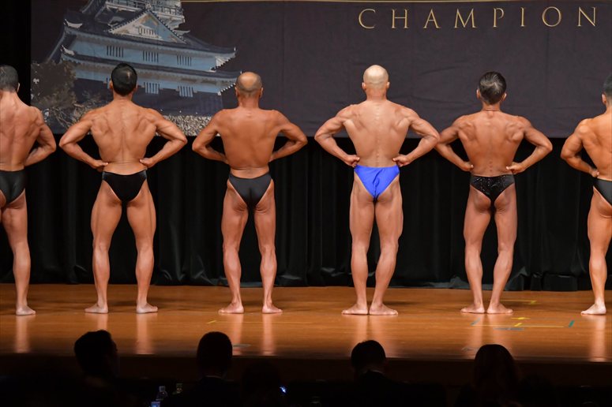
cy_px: 204
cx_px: 306
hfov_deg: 10.2
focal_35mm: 202
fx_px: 3432
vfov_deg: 6.8
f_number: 5.6
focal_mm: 135
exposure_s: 1/400
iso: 5000
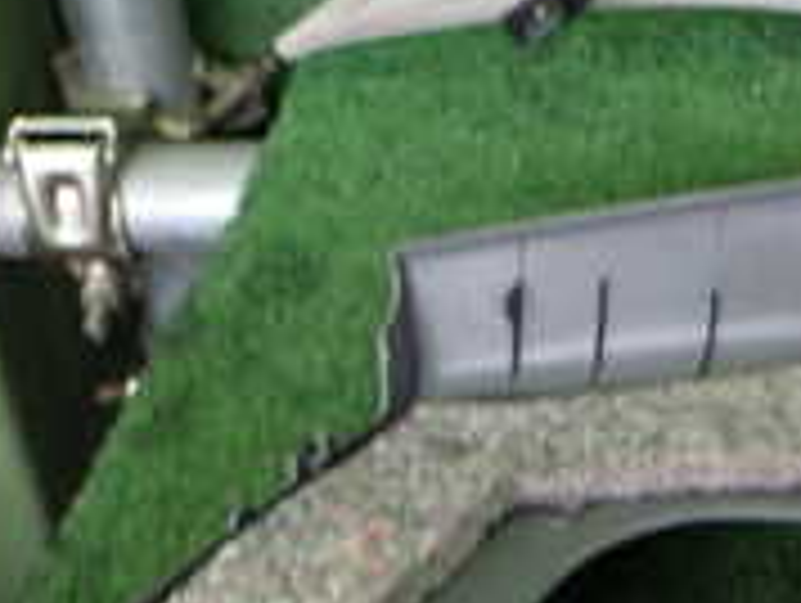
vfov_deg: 14.6
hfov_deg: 18.5
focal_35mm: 101
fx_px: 2340
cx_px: 927
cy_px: 148
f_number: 2.3
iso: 200
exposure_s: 1/30
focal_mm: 5.4
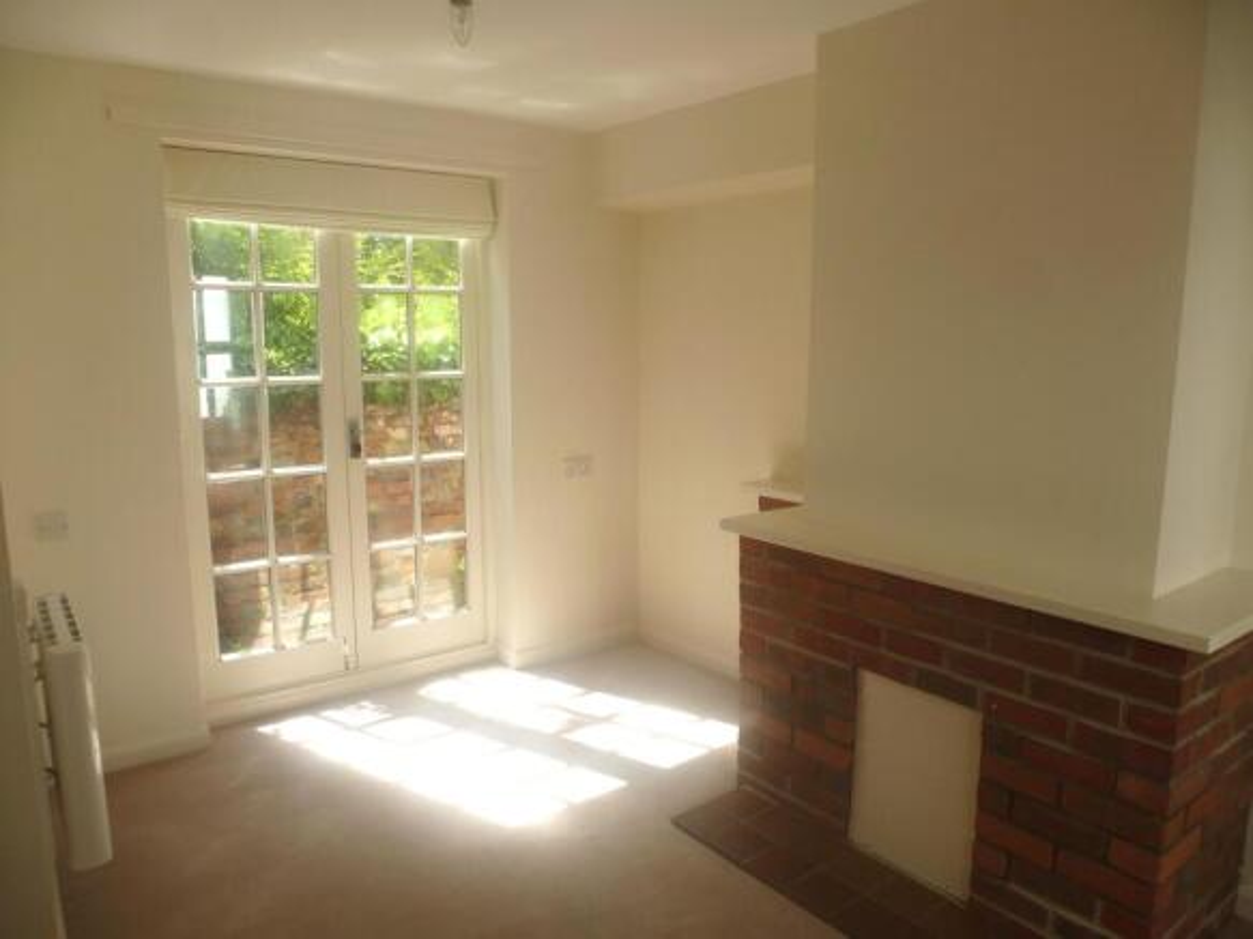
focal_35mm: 24
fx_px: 869
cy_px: 470
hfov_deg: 71.6
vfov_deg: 56.8
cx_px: 626
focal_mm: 4.3
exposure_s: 1/100
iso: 100
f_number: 4
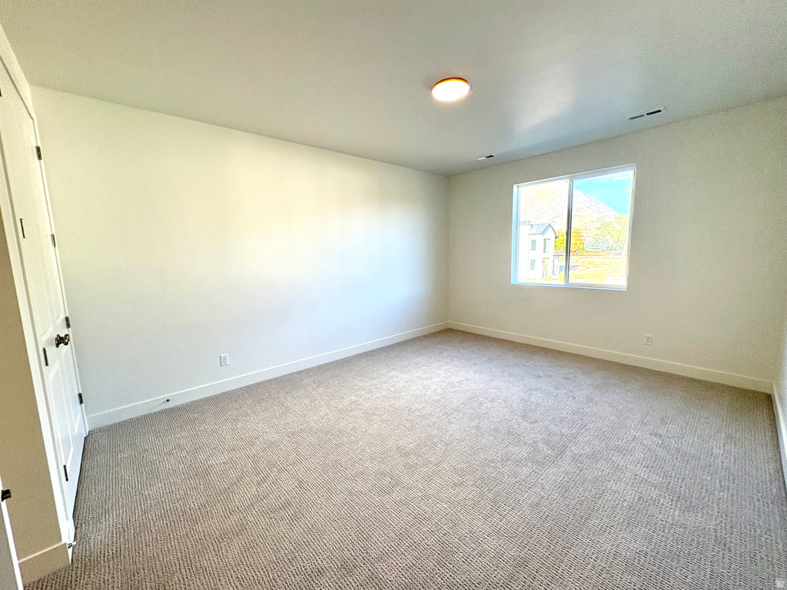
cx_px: 394
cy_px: 295
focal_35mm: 14
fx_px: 318
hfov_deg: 102.1
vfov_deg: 85.7
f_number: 2.2
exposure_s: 1/120
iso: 125
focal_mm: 2.22
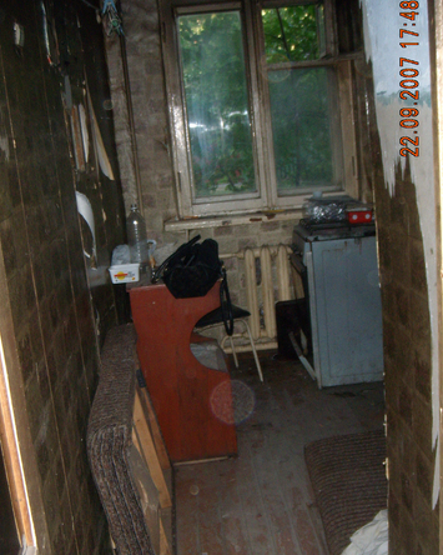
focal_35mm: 46
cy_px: 315
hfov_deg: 32.7
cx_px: 205
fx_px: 754
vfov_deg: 40.3
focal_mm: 6.4
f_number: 3.5
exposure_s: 1/60.2
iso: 192
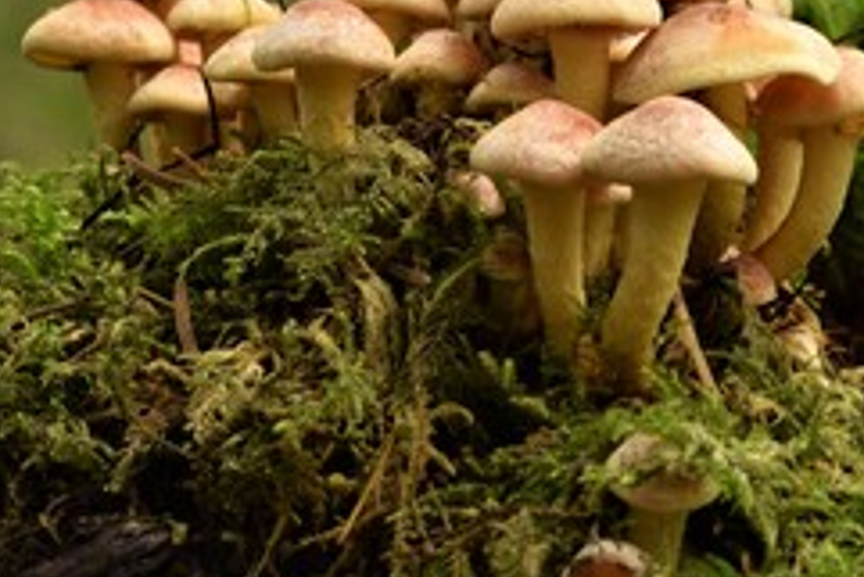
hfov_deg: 8.0
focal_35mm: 258
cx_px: 344
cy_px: 149
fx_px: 6195
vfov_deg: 5.3
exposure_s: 1.3
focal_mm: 90
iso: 100
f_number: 14
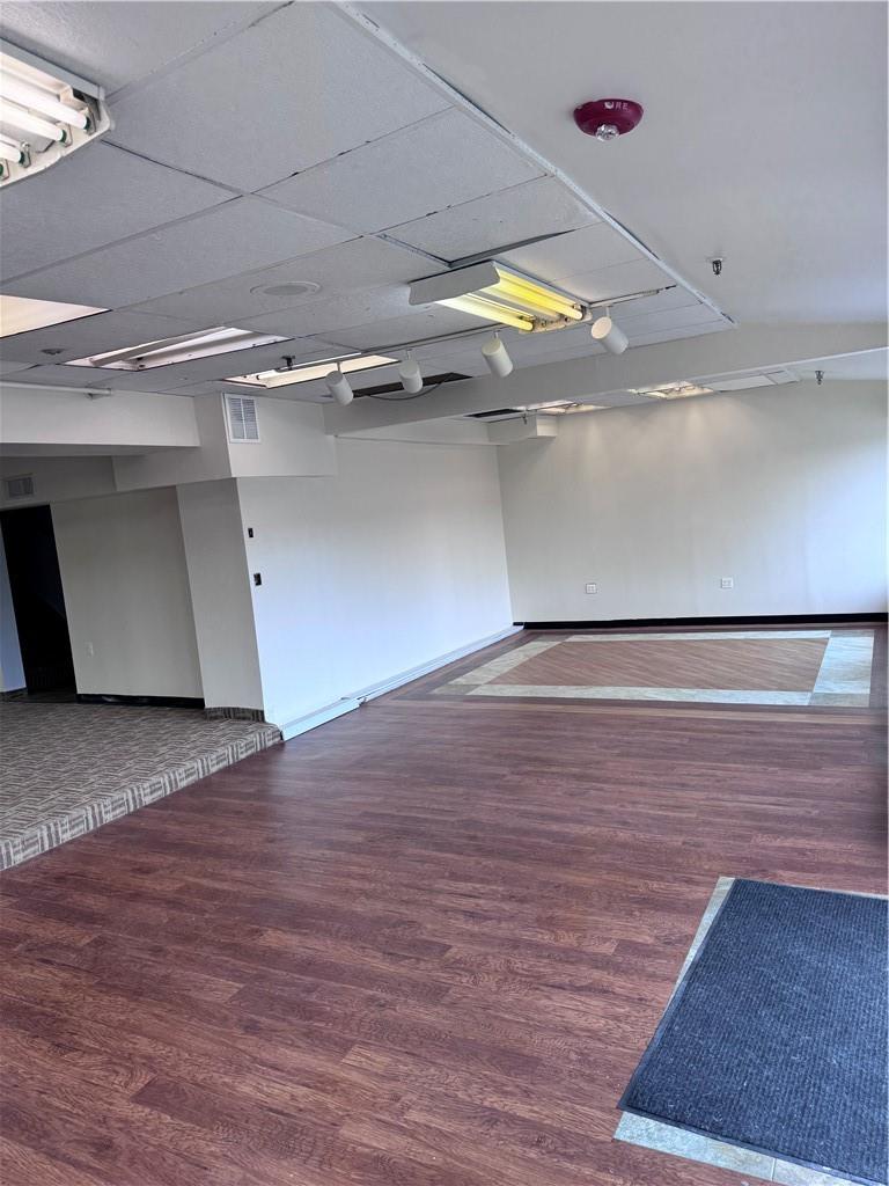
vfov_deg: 71.6
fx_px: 822
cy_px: 593
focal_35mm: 24
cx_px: 444
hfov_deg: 56.8
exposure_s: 1/383
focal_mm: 6.76
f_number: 1.78
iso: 80
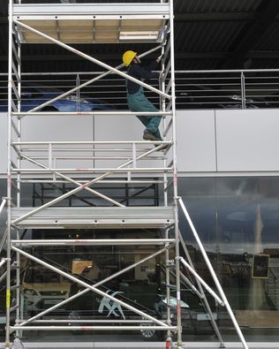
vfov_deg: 27.5
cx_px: 90
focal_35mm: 69
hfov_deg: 22.1
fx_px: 712
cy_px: 160
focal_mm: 28
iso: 200
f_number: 8
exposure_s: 1/100
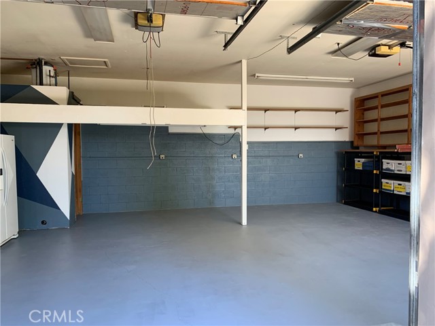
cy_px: 163
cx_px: 218
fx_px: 327
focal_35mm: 26
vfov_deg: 53.1
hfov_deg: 67.3
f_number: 1.8
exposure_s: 1/116
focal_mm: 4.25
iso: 100
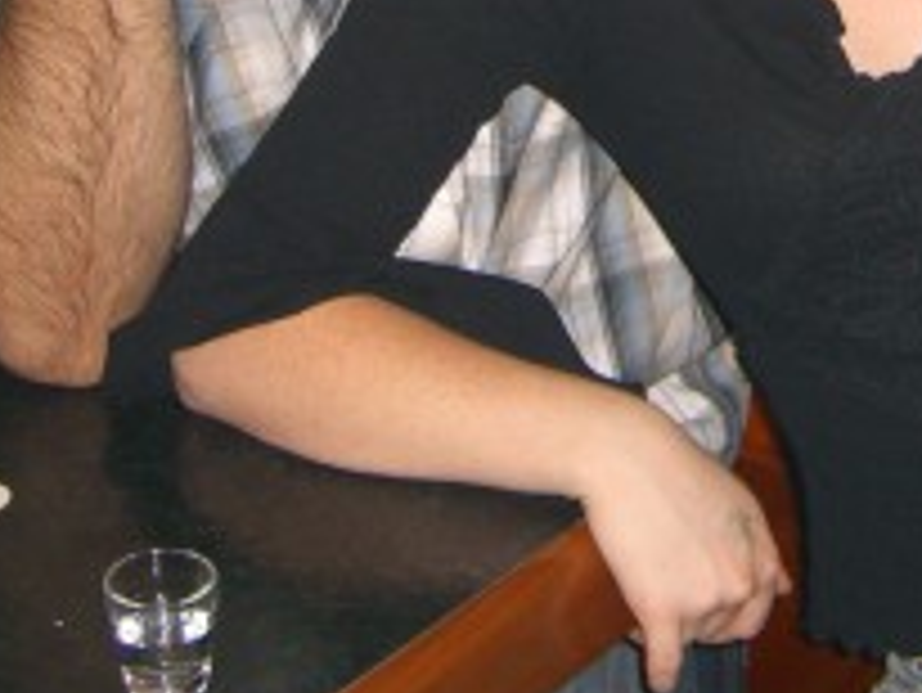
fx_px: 2958
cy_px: -225
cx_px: 823
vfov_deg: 12.9
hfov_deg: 17.5
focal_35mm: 111
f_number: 2.8
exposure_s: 1/60
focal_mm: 7.9
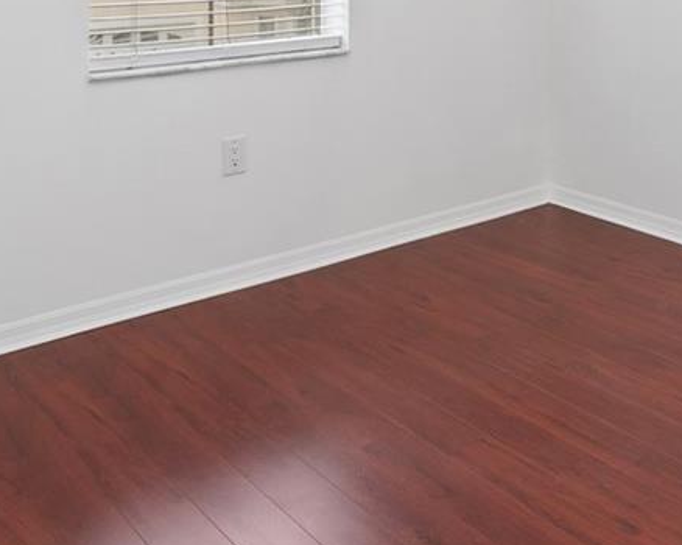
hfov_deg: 37.1
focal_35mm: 48
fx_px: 968
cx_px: 565
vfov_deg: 28.2
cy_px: -75
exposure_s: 1/3
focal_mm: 14
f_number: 9
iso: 320
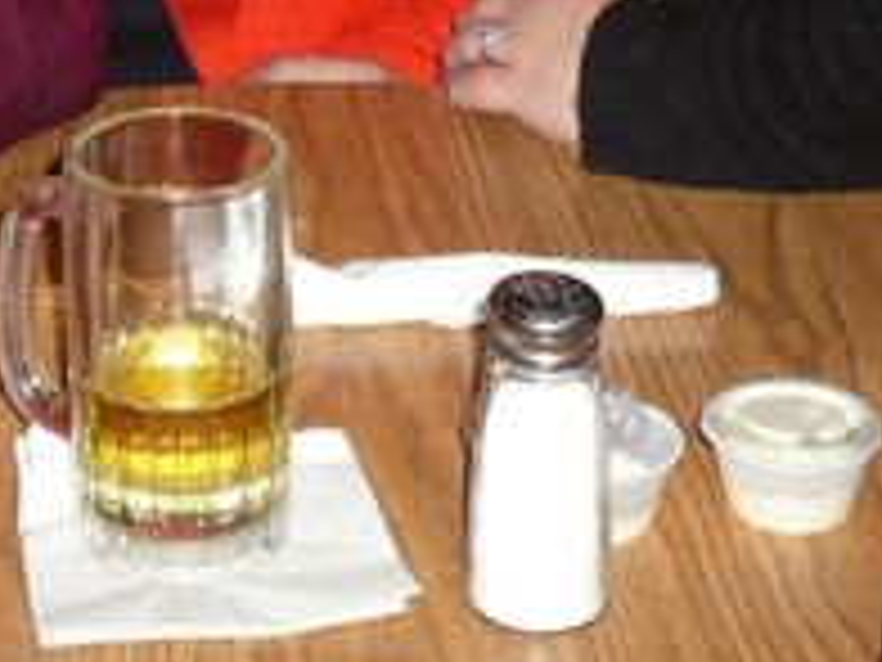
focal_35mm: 114
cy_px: -401
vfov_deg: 12.2
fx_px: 2905
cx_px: 126
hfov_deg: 17.1
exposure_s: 1/30
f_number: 2.8
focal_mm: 5.2
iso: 160
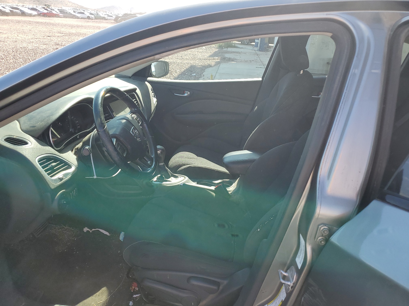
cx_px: 204
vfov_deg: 53.1
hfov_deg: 67.3
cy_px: 153
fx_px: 307
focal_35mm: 26
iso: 50
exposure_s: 1/714
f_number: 1.5
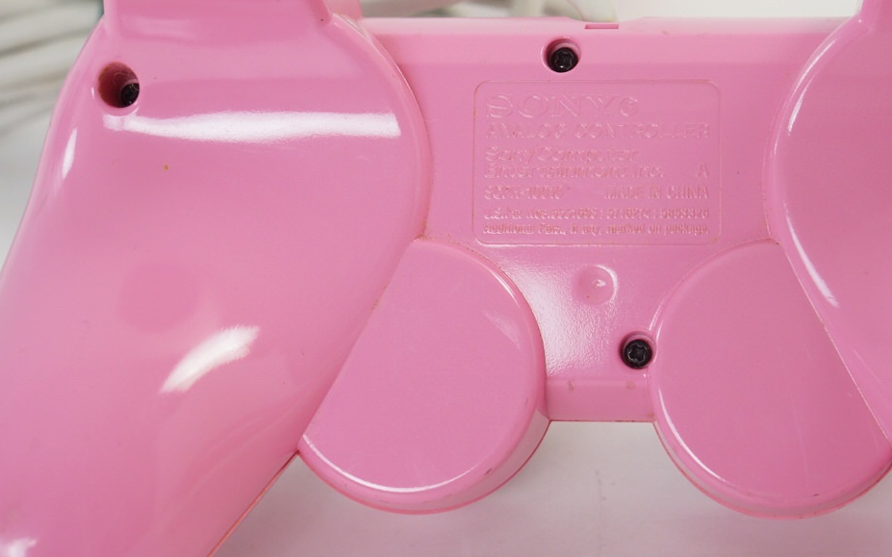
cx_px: 573
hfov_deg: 20.9
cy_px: 176
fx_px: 2406
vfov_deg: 13.2
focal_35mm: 99
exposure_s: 1/80
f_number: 6.3
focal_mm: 50
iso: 800
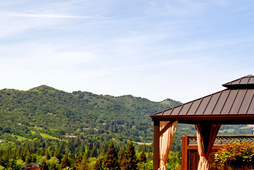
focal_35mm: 92
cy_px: 145
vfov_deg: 14.8
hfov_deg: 18.1
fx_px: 650
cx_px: -187
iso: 100
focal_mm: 17
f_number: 5
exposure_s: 1/30
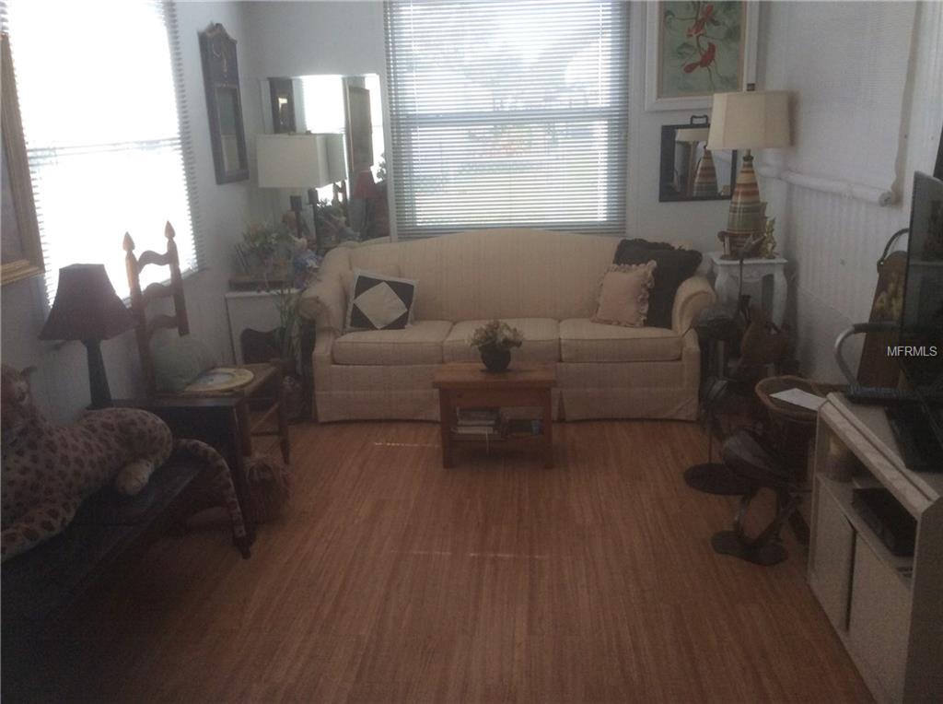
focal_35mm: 32
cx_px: 472
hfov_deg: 56.9
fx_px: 870
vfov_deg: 44.0
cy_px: 352
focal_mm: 3.3
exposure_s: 1/120
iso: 64
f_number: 2.4
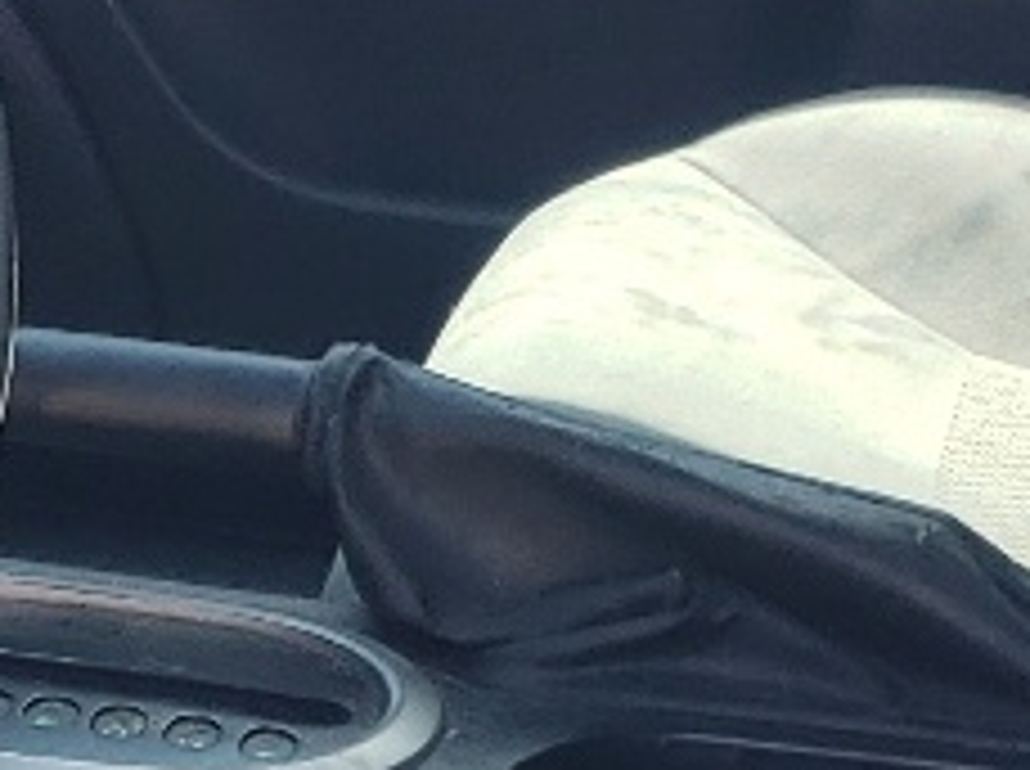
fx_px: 5407
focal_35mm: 182
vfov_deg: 8.0
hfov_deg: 10.8
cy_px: 1054
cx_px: 49
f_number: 1.5
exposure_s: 1/233
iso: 50
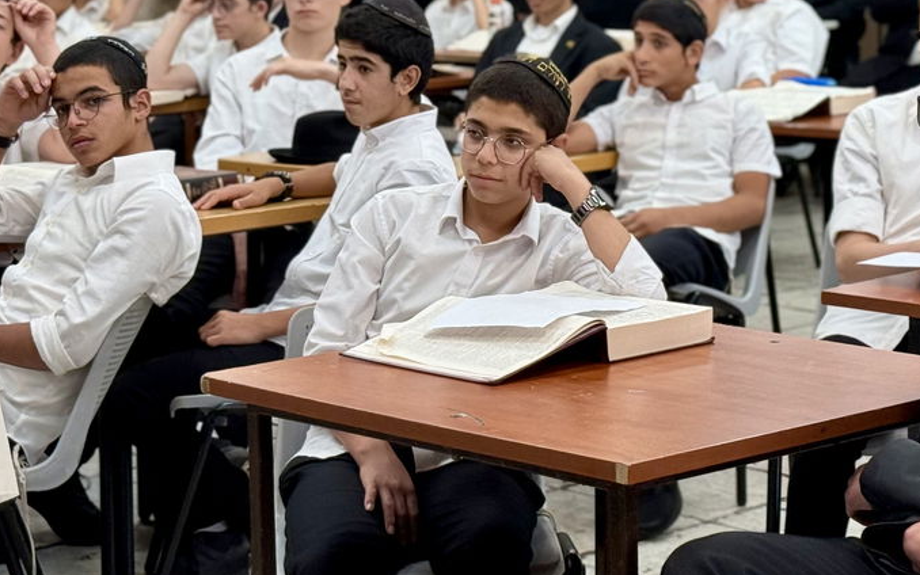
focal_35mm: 105
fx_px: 2633
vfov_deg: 12.4
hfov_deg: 19.8
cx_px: 468
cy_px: 79
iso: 125
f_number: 1.78
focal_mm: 6.76
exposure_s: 1/174
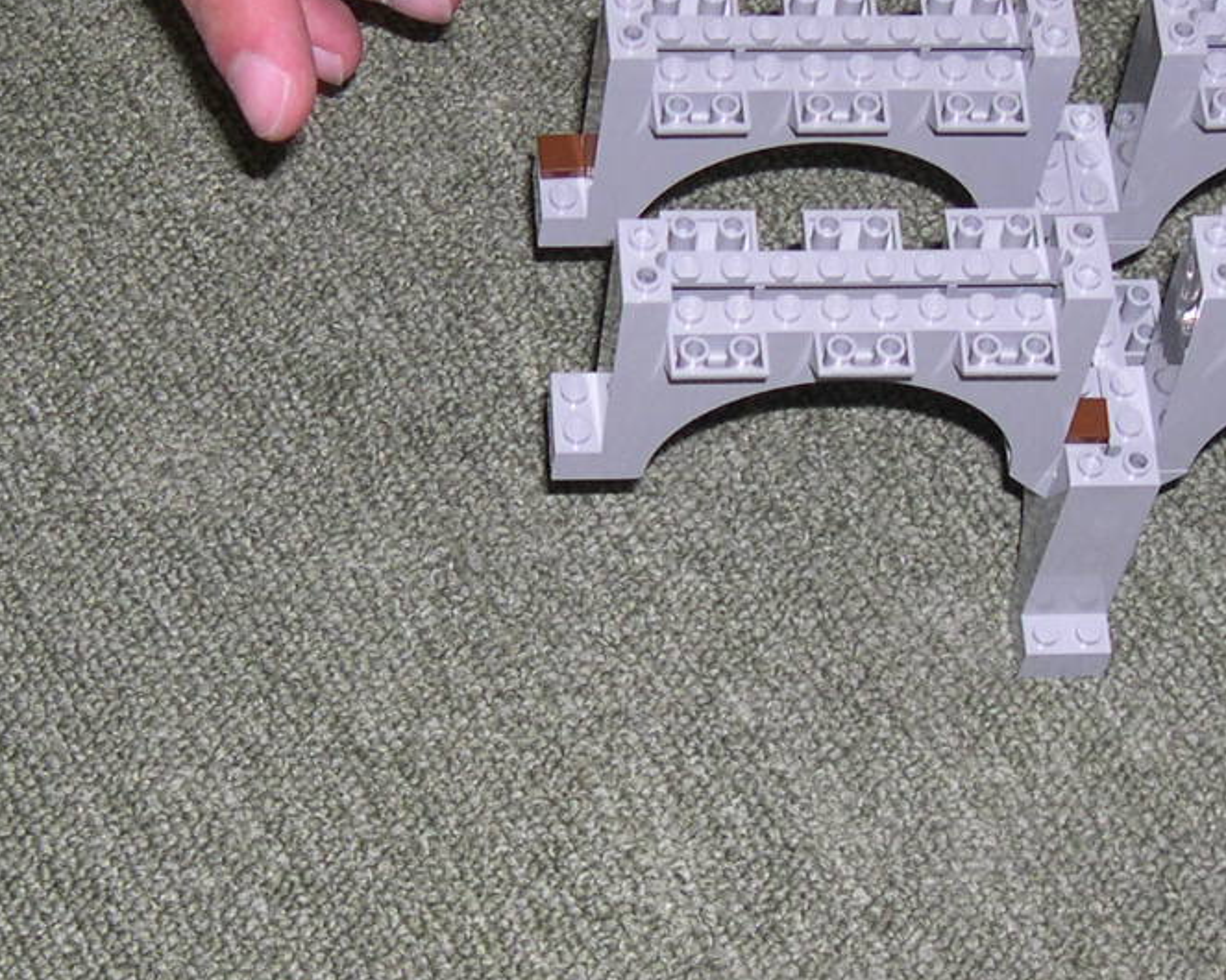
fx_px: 3591
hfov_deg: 19.4
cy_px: 436
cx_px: 488
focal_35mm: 99
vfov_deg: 15.5
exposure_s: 1/60
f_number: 2.9
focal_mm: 9
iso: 100
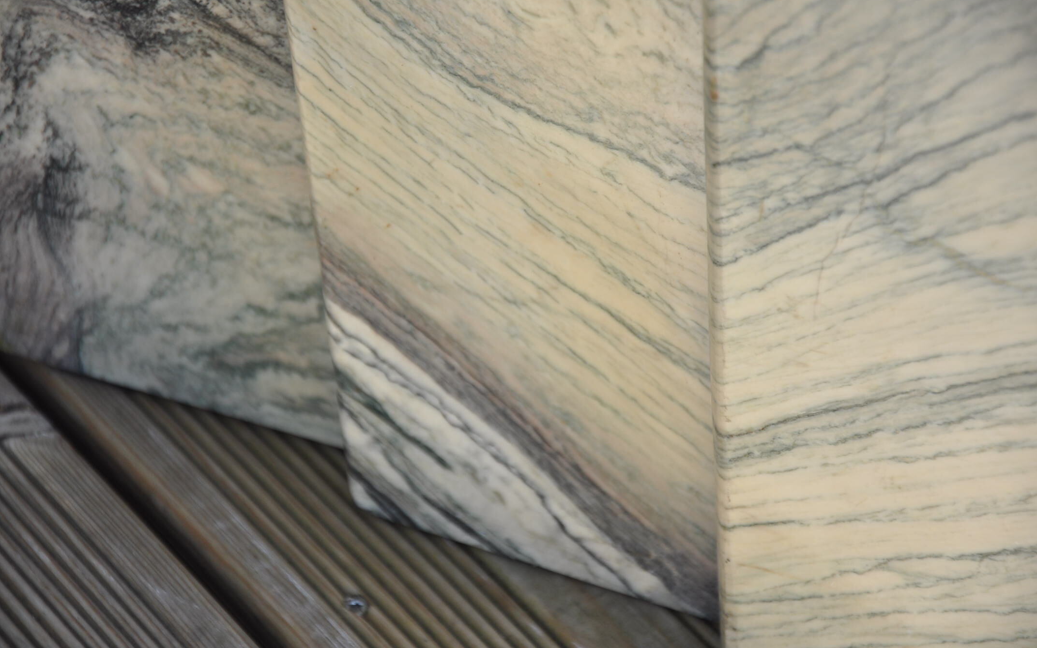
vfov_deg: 8.2
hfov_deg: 13.0
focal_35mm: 161
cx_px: 518
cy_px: 338
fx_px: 4536
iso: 200
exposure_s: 1/125
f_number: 5.6
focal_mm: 105
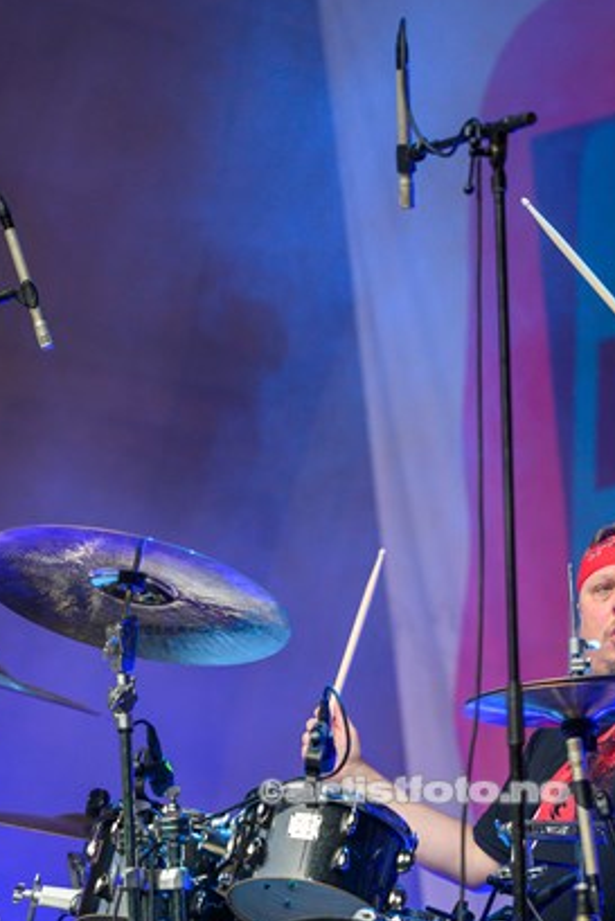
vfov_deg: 9.3
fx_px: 5632
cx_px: 396
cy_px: 655
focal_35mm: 220
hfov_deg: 6.2
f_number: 2.8
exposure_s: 1/800
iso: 640
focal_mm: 125
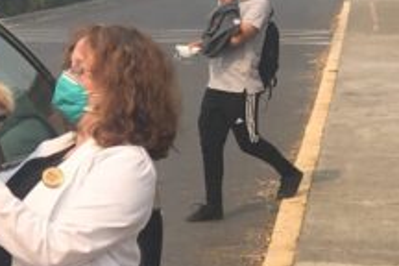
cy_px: 190
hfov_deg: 13.1
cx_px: -292
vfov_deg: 9.6
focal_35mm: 143
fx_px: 1585
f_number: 2.2
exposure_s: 1/1350
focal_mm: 4.15
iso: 25
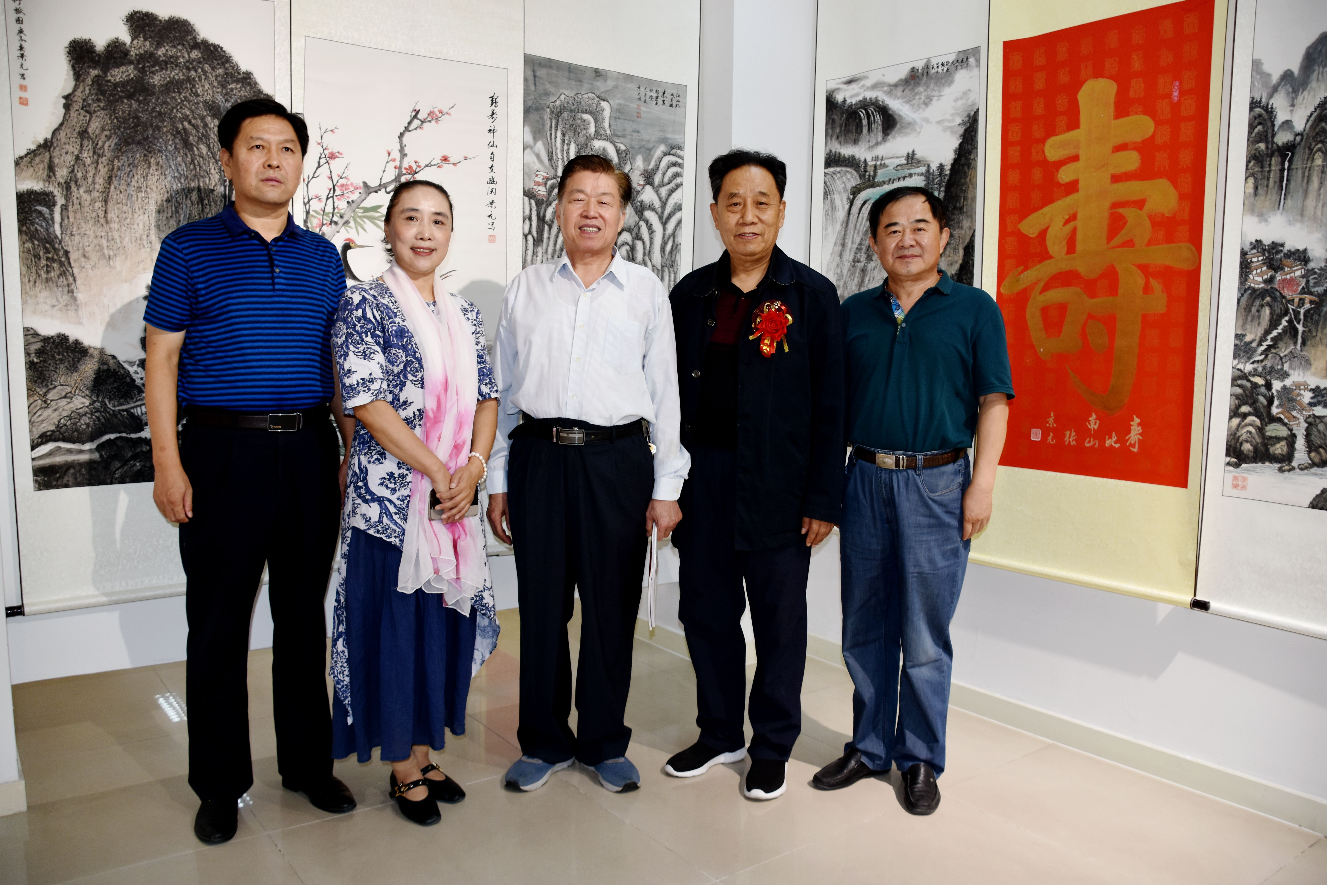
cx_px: 664
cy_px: 442
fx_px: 995
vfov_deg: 47.9
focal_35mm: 27
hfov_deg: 67.4
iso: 360
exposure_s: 1/125
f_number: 3.5
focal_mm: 18
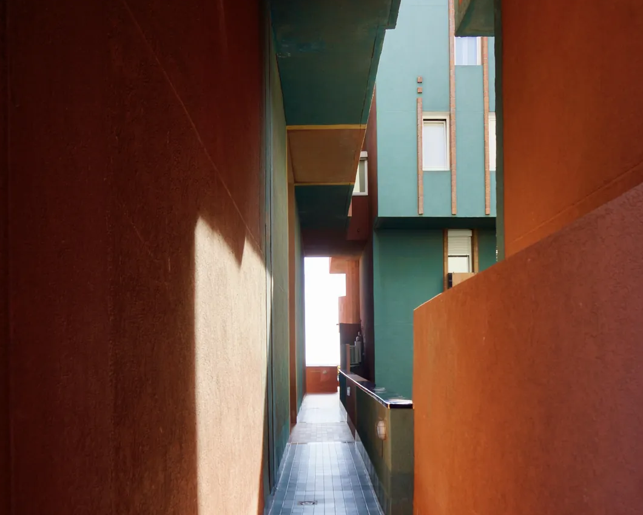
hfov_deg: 52.8
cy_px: 346
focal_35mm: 34
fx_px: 647
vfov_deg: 42.7
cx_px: 321
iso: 100
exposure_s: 1/100
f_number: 5
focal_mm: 16
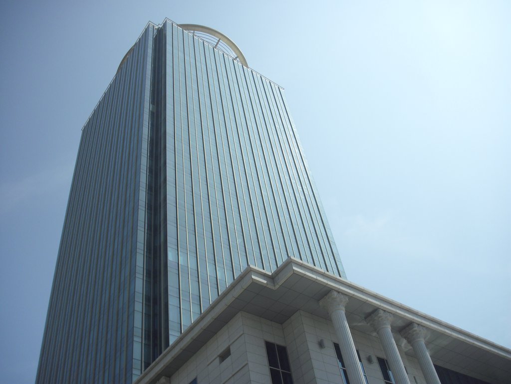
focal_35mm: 38
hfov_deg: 49.0
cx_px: 256
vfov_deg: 37.7
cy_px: 192
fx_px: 561
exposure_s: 1/400
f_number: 8
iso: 100
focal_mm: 6.2
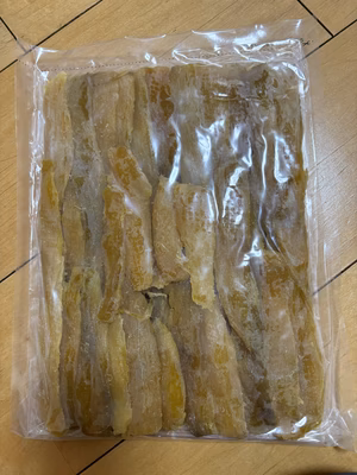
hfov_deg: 53.1
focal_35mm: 26
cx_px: 178
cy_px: 238
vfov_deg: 67.3
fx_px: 358
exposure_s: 1/60
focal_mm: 5.96
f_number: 1.6
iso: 160
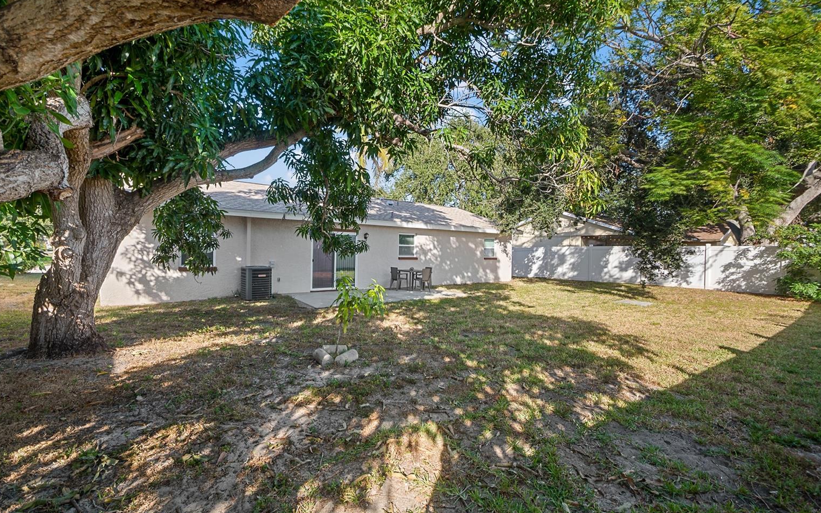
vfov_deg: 71.2
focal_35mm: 16
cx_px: 422
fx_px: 358
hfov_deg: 97.8
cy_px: 250
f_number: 9
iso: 100
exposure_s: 1/50
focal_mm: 10
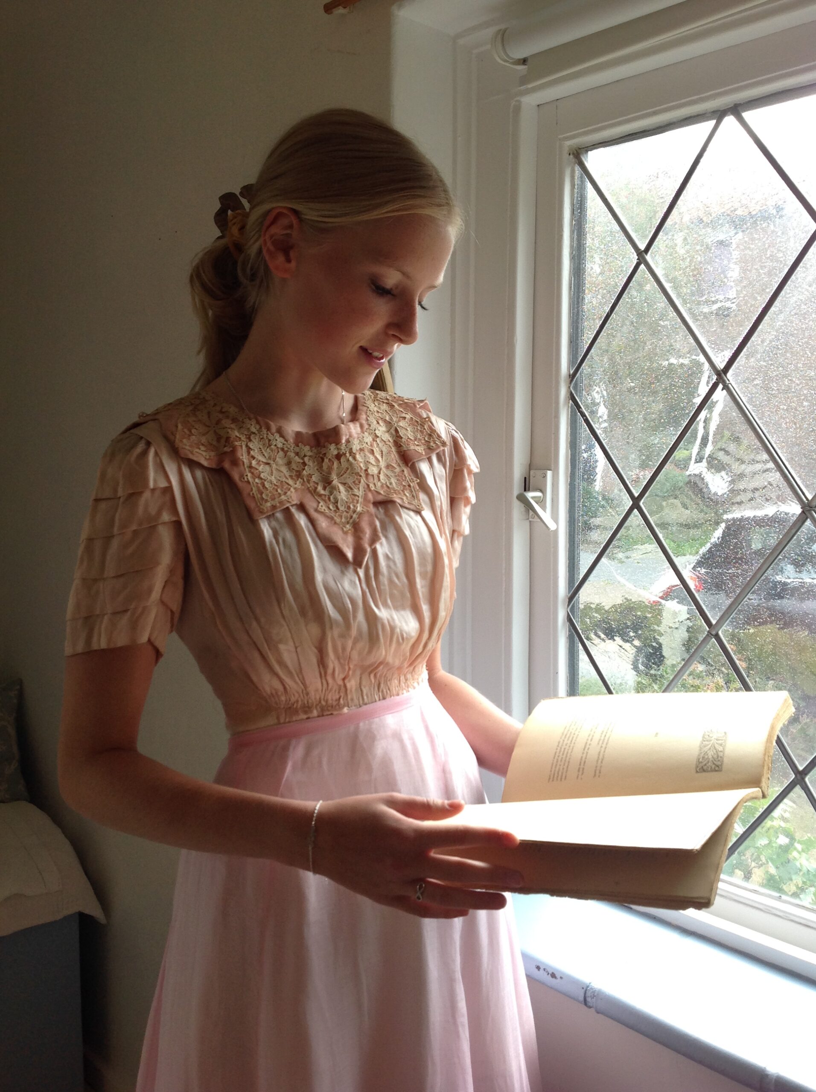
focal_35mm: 35
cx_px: 408
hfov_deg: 40.6
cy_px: 546
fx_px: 1103
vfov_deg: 52.7
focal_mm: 4.28
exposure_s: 1/120
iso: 50
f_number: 2.4
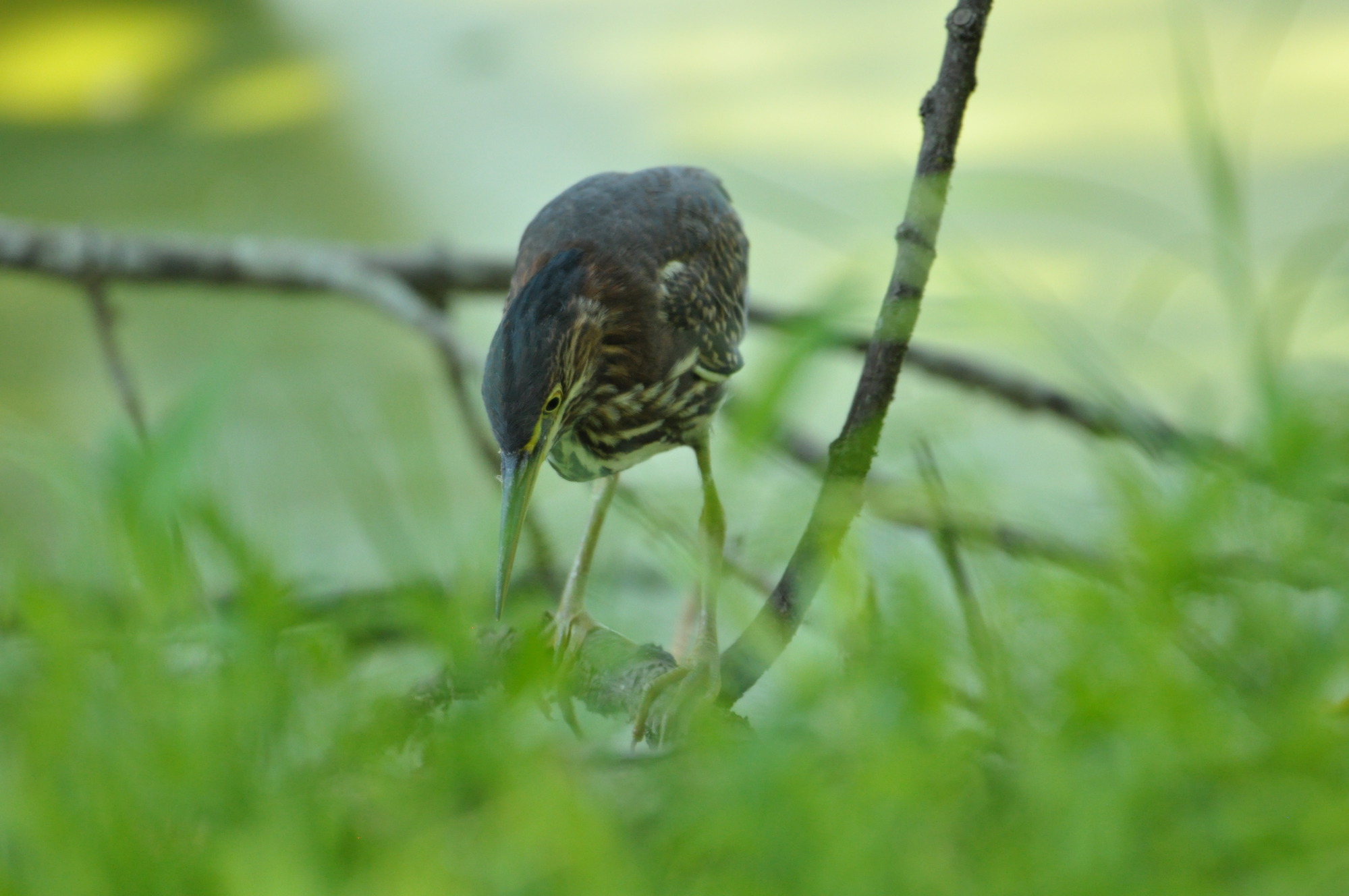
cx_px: 674
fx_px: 28072
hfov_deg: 2.8
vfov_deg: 1.8
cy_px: 448
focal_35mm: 750
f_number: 5.6
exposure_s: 1/320
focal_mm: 500
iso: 1000
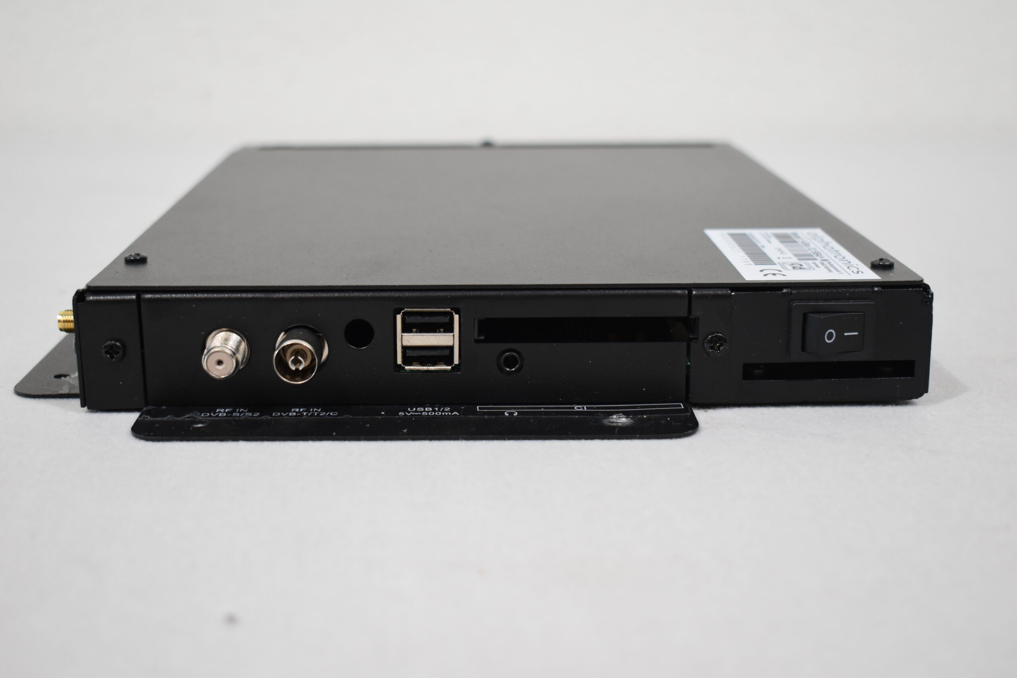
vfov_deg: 26.5
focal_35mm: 51
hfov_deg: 38.9
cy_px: 339
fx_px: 1441
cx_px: 508
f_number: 4.5
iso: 800
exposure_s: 1/125
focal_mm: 34
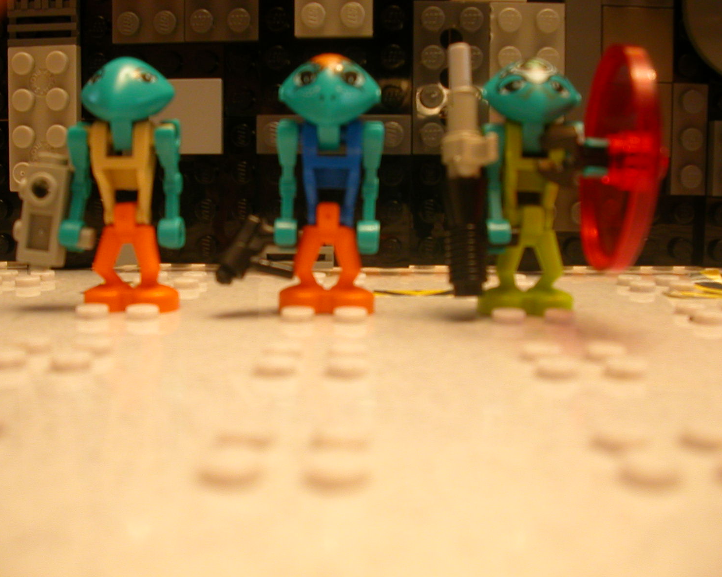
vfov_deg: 38.2
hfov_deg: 46.8
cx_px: 345
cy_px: 291
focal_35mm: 39
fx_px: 833
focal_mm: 5.6
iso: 100
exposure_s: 1/6
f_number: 2.7
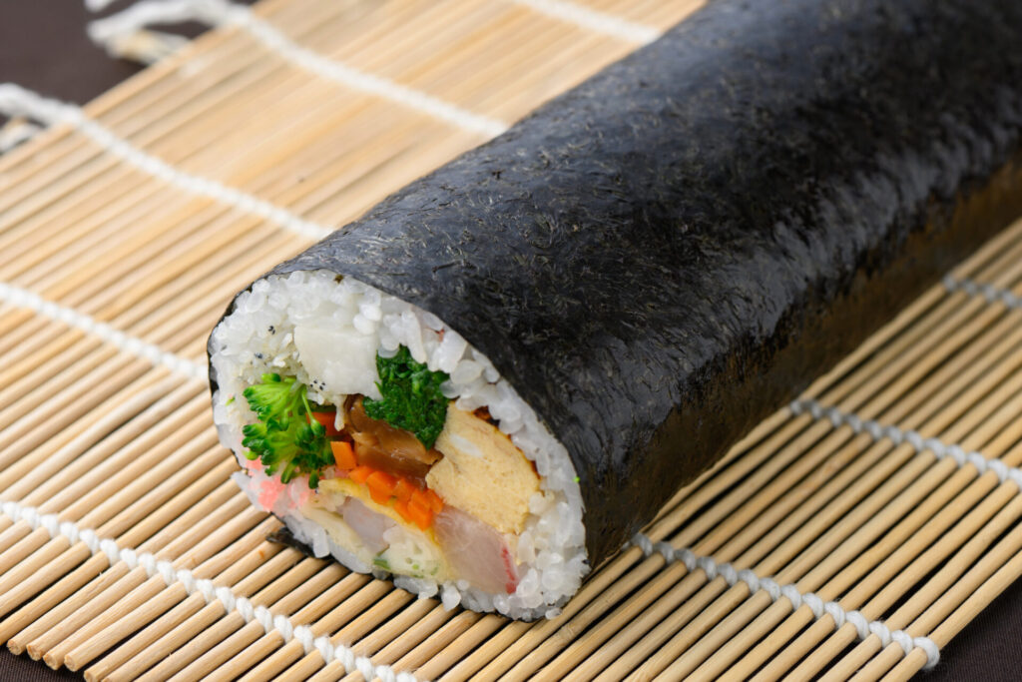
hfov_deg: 19.5
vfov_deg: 13.0
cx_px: 511
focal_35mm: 105
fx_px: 2981
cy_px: 341
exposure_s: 1/125
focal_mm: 105
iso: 100
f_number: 10
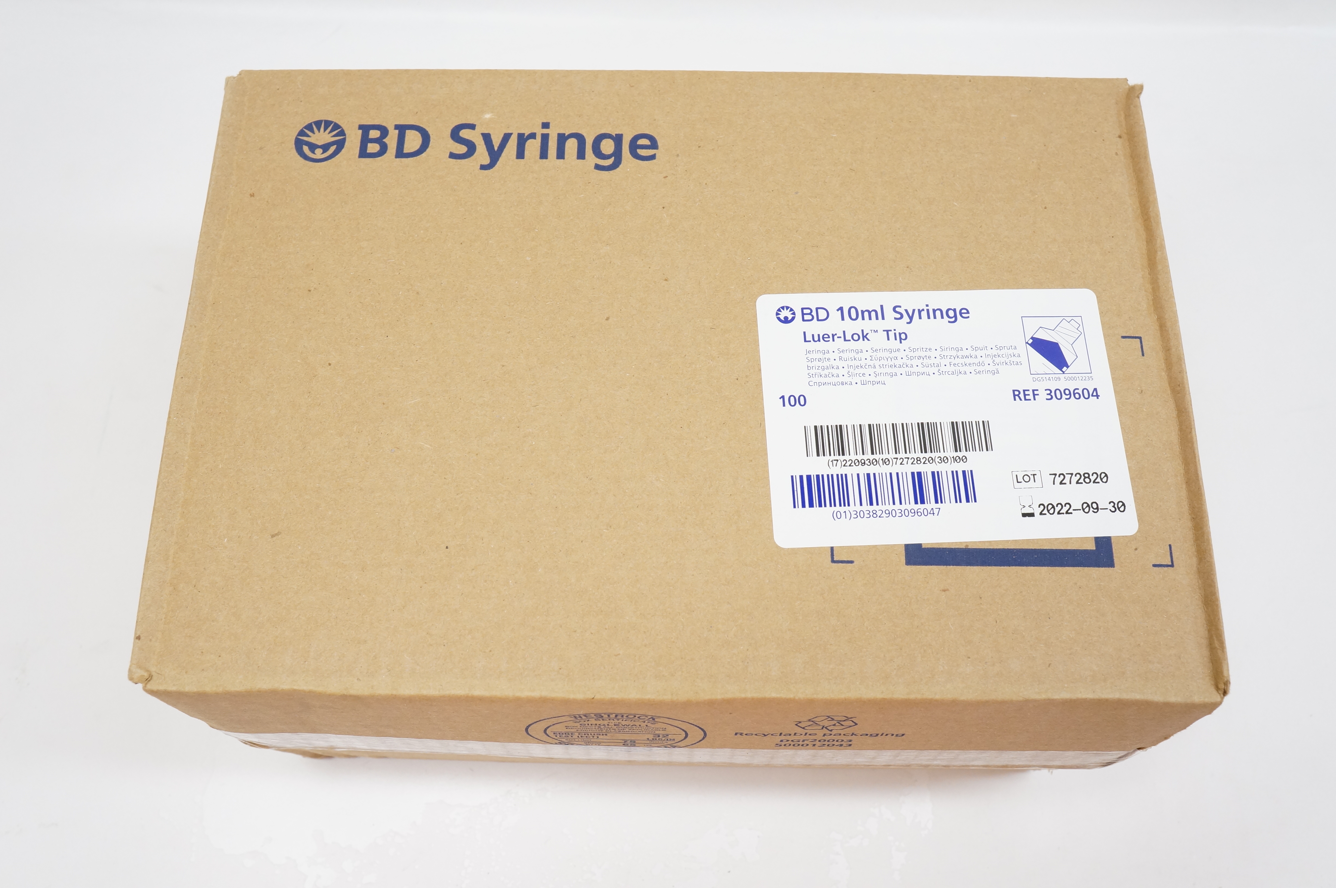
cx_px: 668
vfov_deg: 43.5
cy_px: 444
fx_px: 1112
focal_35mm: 30
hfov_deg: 62.0
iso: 800
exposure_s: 1/80
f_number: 7.1
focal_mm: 20
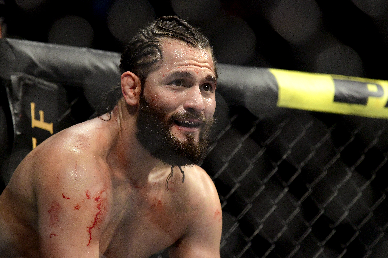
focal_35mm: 300
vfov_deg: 4.6
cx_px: 194
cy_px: 129
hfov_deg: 6.9
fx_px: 3233
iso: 6400
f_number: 5.6
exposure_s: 1/1250
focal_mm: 300
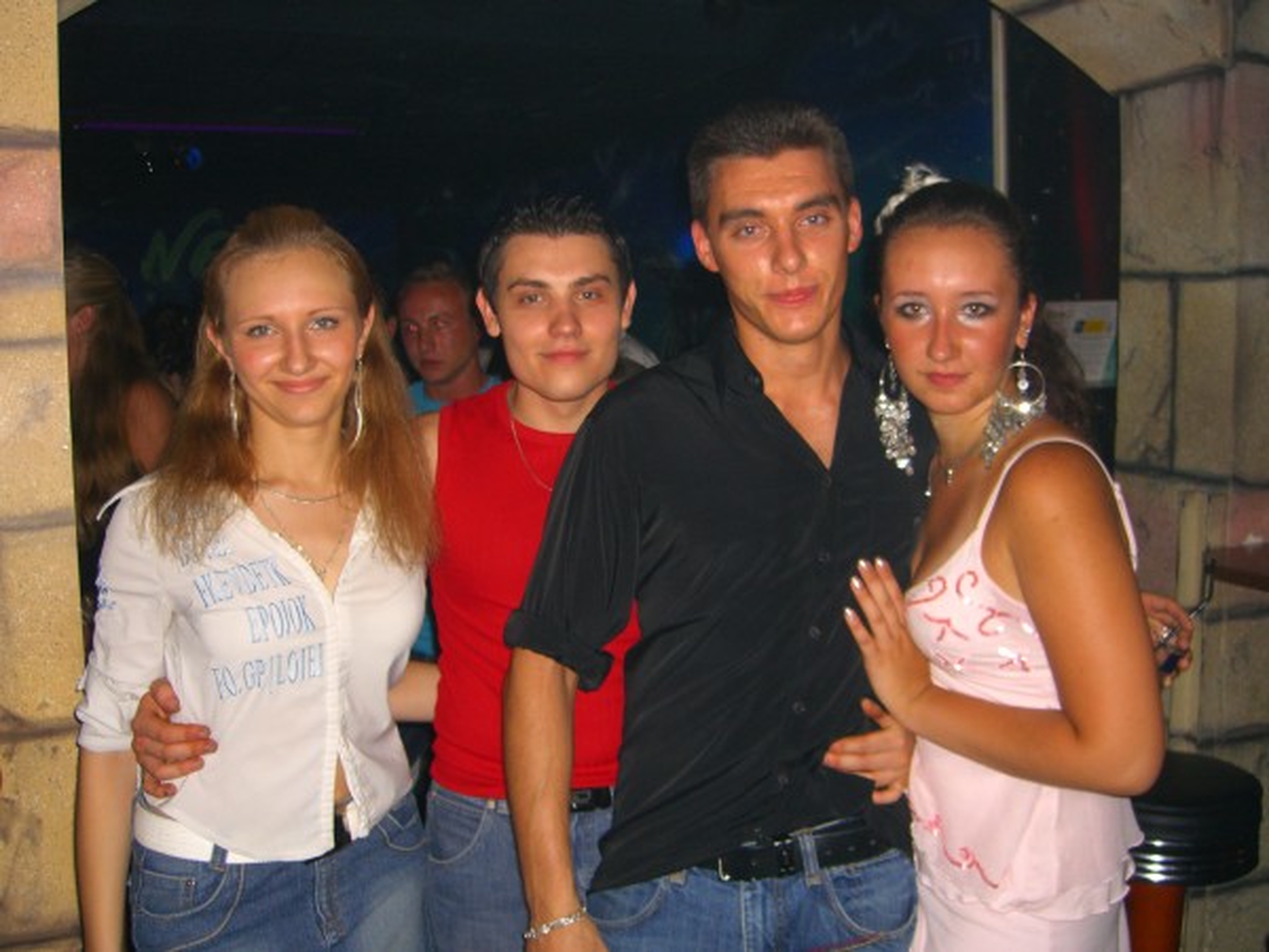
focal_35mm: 38
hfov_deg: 49.0
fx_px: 1393
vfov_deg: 37.7
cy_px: 476
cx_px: 634
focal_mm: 7.9
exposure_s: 1/60
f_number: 2.8
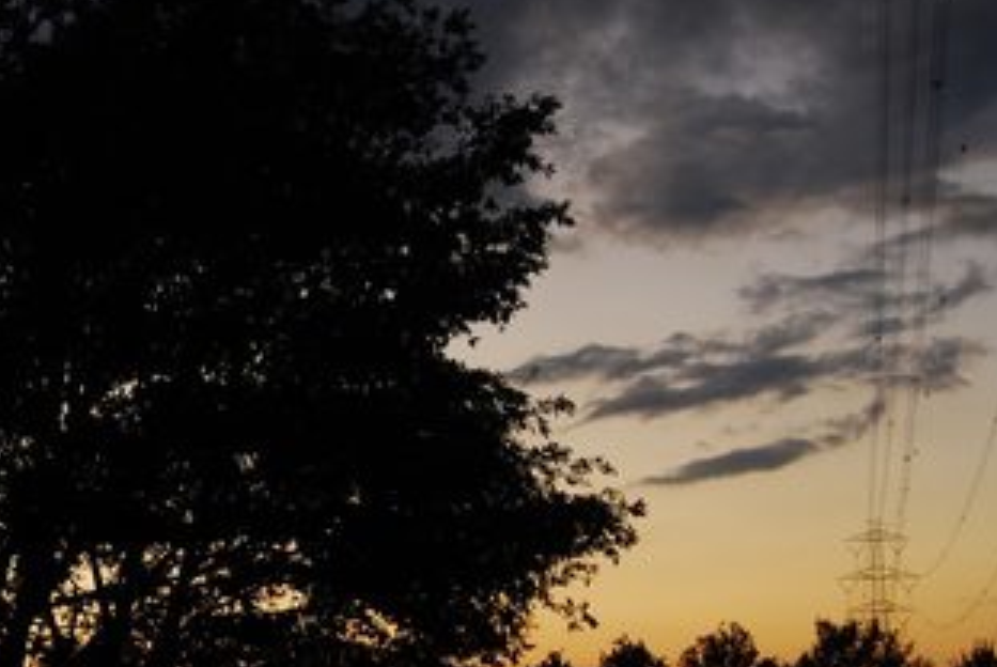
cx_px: 128
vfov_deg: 16.9
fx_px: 2245
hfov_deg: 24.4
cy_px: 364
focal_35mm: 81
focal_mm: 28
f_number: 3.5
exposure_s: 1/40
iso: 100
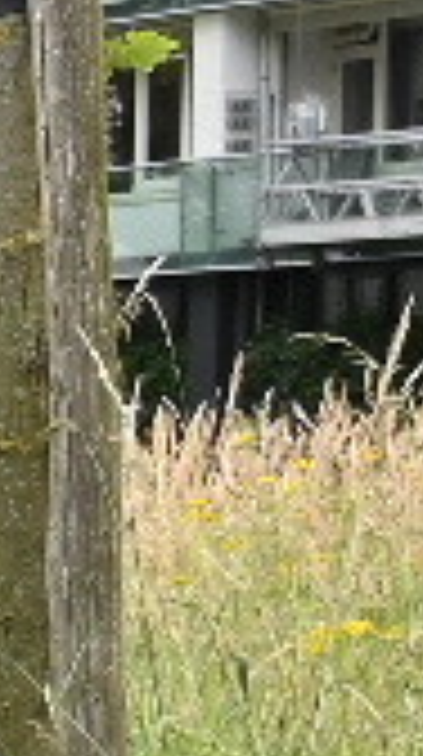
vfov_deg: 7.3
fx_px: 5766
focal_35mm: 288
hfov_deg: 3.6
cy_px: 1233
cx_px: -2070
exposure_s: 1/250
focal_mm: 24
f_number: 5
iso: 200
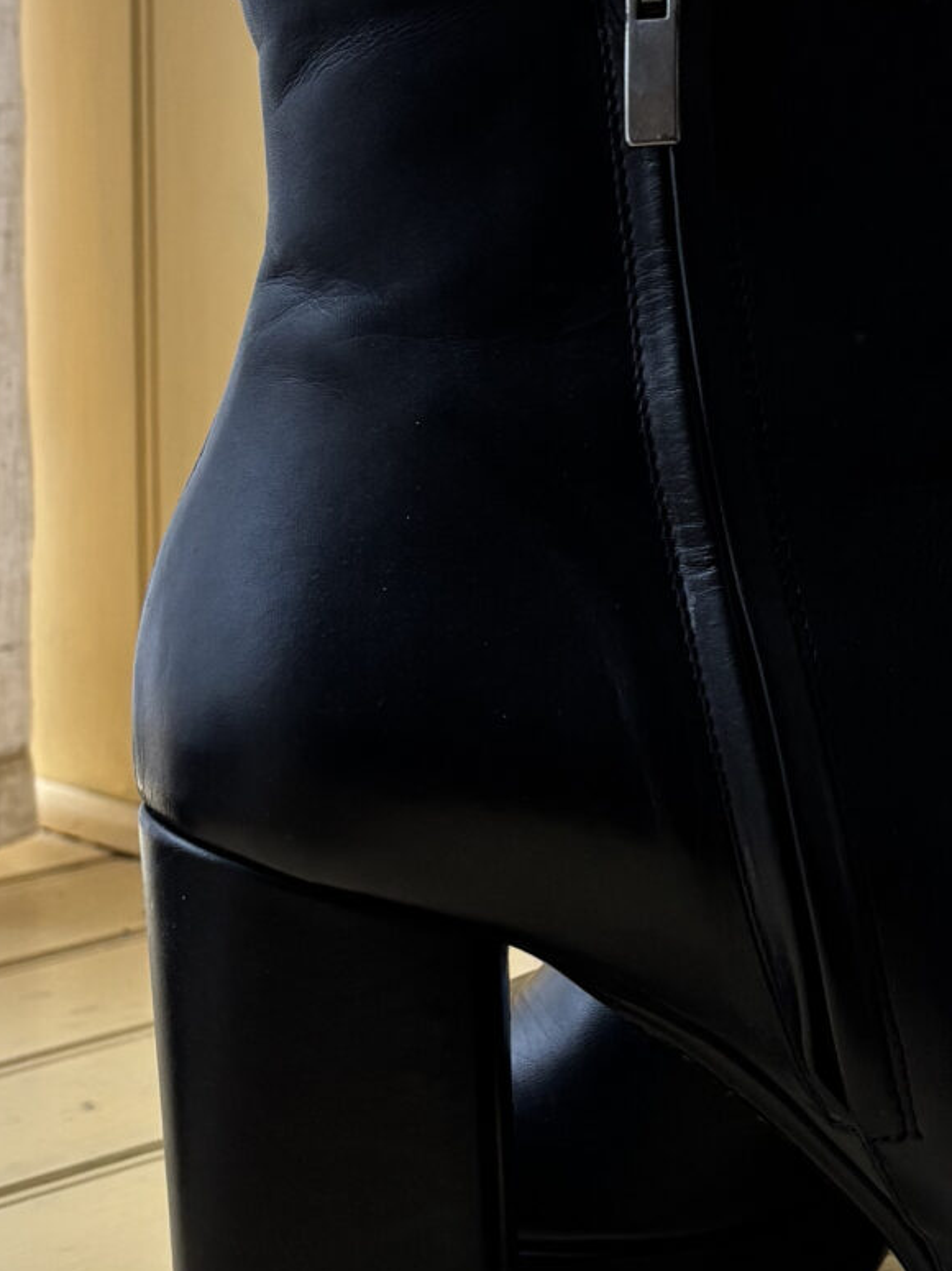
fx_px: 3155
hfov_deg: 16.7
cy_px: 348
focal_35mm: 86
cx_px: 991
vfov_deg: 22.6
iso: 125
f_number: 1.6
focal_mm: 5.96
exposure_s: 1/76
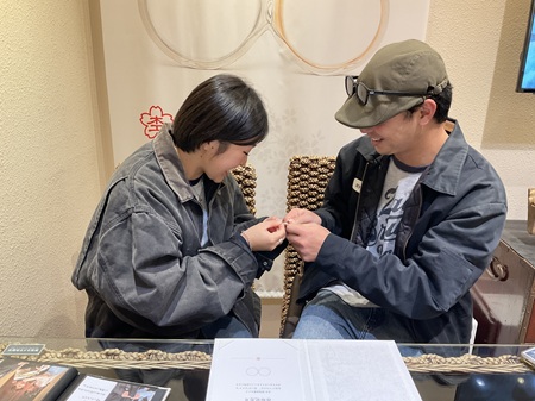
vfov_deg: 48.2
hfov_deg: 61.7
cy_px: 200
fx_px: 448
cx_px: 268
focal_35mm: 29
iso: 64
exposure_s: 1/50
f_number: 1.8
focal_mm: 3
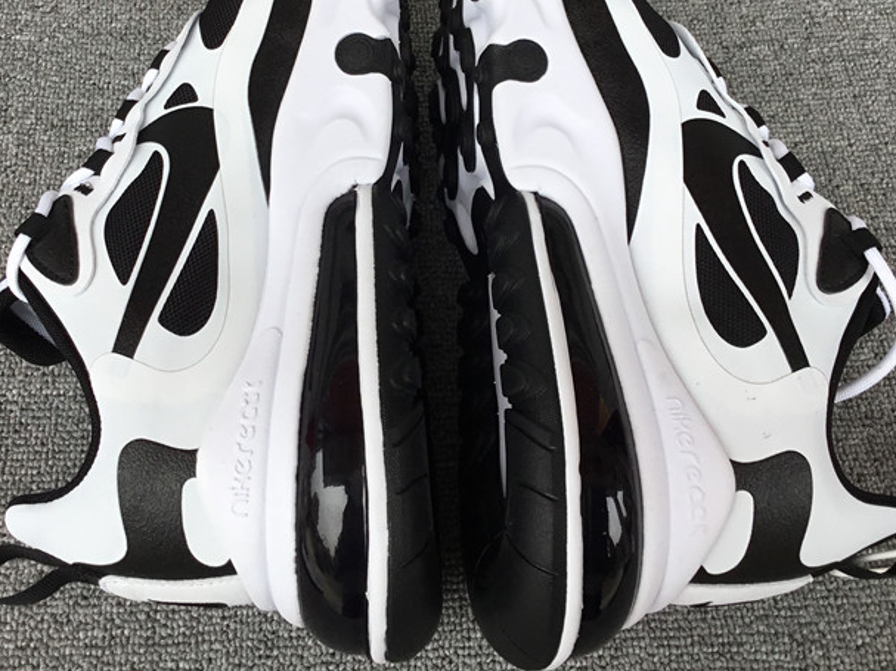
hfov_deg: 41.2
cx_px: 394
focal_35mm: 46
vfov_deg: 31.3
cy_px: 225
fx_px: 1190
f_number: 2.4
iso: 25
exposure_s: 1/219
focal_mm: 3.3
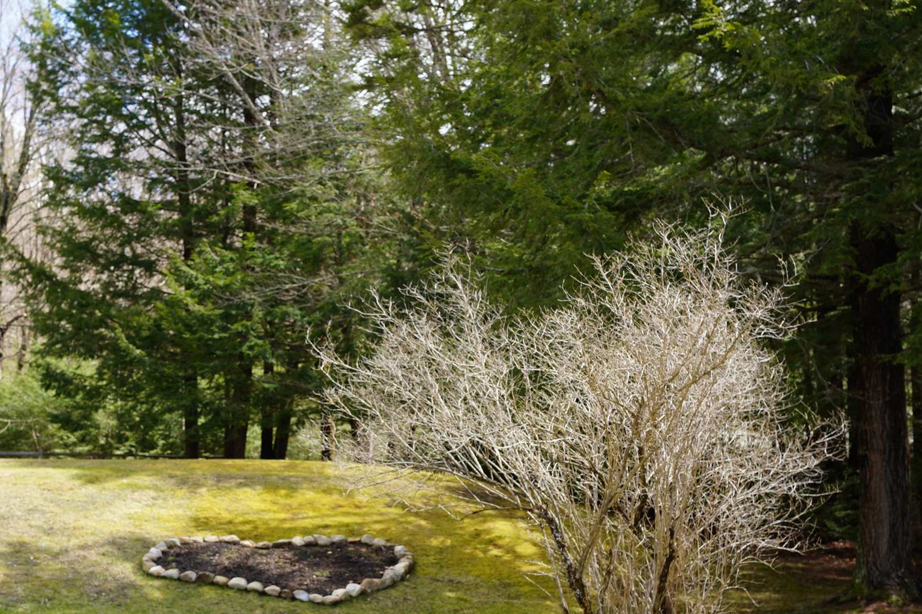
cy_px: 423
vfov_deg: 22.1
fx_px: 1562
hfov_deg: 32.7
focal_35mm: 61
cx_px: 344
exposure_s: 1/160
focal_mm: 35
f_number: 5
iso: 100
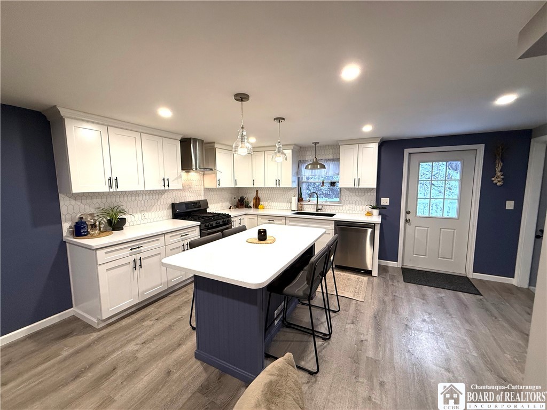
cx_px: 274
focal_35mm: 14
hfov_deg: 102.1
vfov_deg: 85.7
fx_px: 221
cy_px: 205
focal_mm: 2.22
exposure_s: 1/120
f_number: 2.2
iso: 320
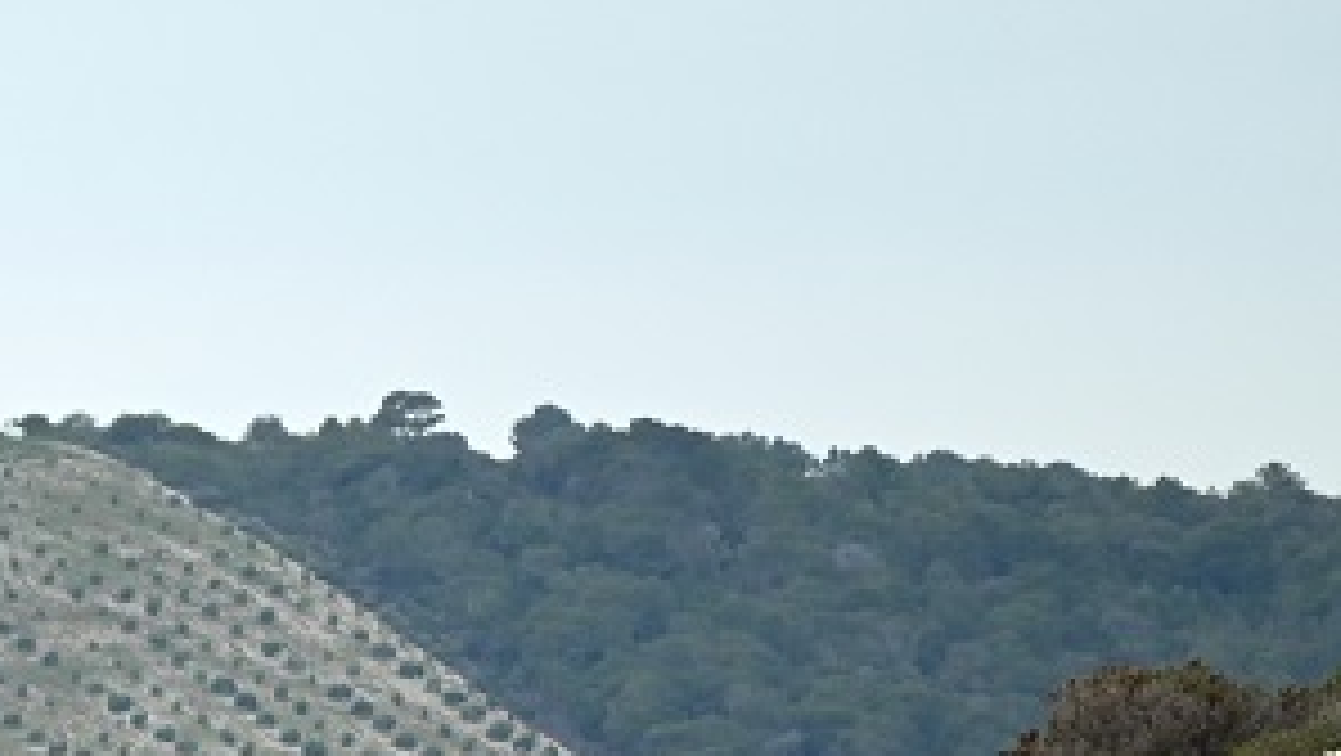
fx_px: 23730
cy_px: 1188
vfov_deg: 1.8
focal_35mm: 667
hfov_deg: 3.2
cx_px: -684
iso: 400
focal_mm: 200
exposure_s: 1/1000
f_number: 5.3
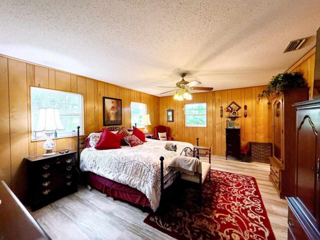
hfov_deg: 102.1
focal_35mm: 14
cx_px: 160
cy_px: 120
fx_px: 129
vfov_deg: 85.7
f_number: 2.2
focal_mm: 2.22
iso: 320
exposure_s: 1/60
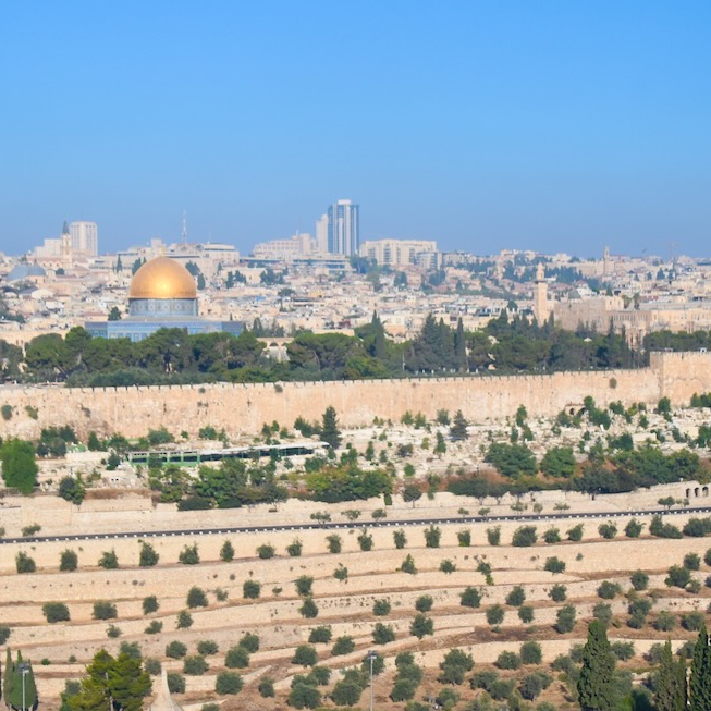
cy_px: 401
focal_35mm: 80
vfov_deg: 21.6
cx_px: 449
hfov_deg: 21.6
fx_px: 1859
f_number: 8
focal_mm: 32
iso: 200
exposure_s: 1/250
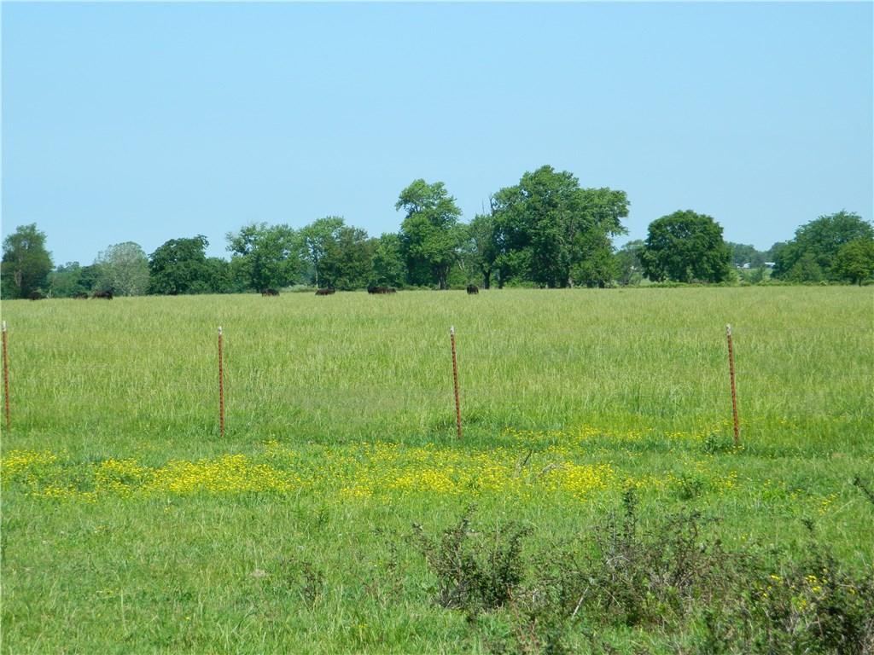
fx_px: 3257
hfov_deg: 15.3
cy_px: 328
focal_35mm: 129
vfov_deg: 11.5
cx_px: 437
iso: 80
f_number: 4.7
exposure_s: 1/500
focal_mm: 23.2
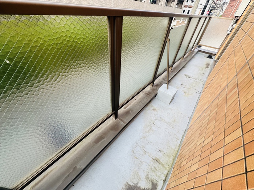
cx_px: 127
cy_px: 95
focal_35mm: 14
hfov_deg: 102.1
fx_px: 103
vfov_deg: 85.7
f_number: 2.2
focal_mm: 2.22
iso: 40
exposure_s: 1/370
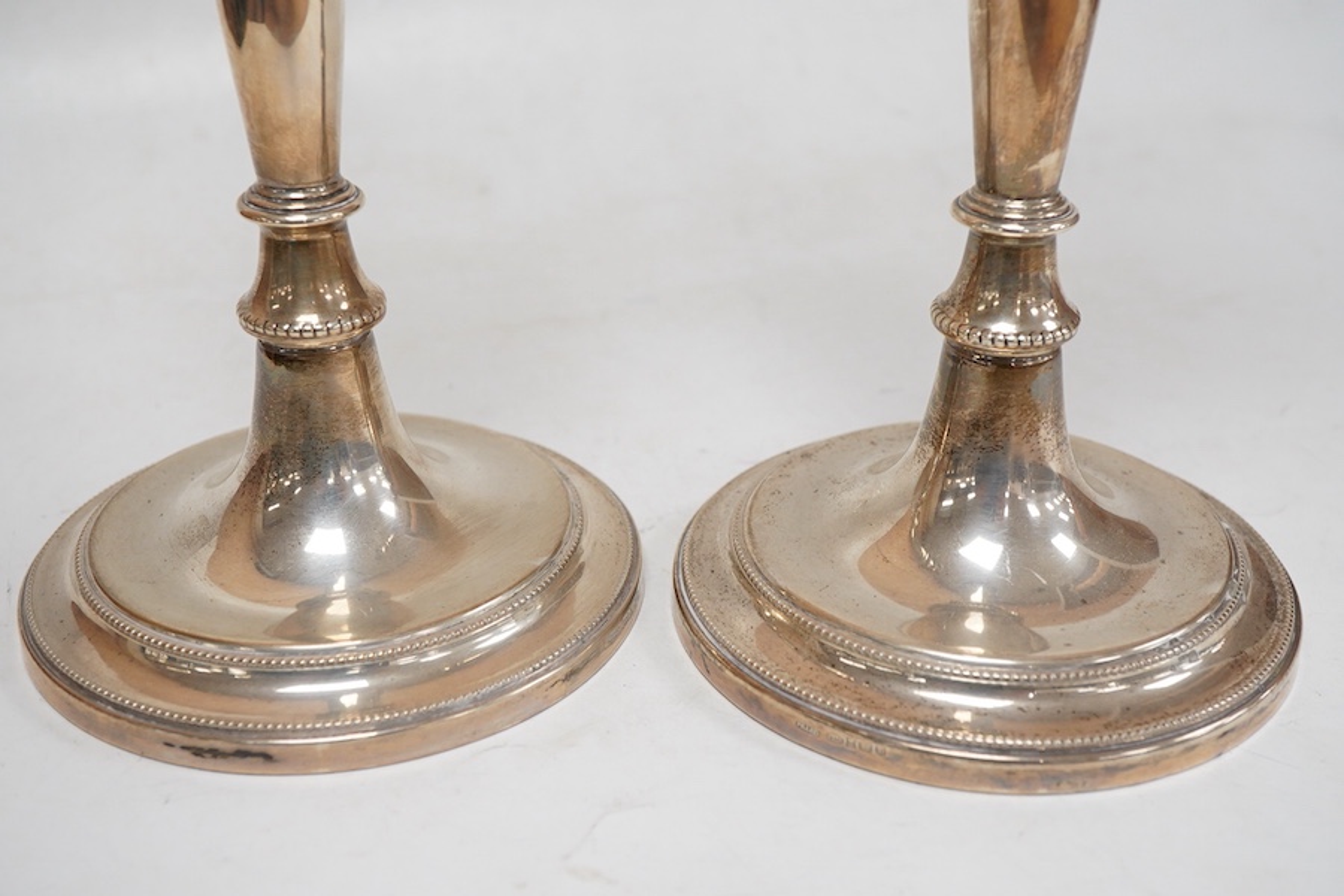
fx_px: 1680
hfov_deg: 43.6
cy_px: 448
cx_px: 672
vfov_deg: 29.9
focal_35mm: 45
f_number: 10
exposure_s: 1/125
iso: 1250
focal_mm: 30
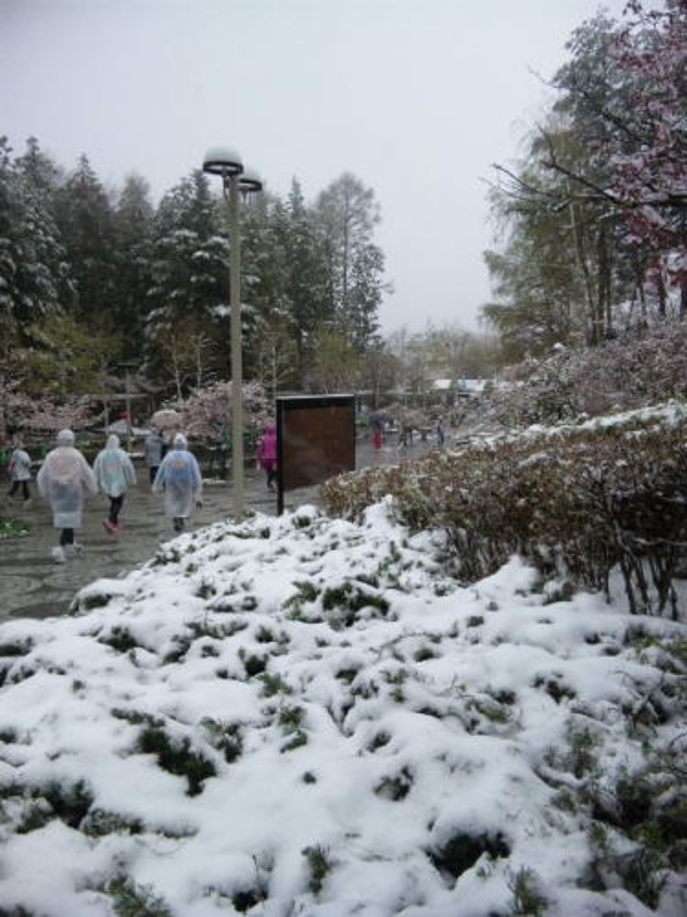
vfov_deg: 61.7
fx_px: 767
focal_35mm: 29
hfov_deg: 48.2
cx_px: 344
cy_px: 458
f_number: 2.8
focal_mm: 4.82
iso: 100
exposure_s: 1/730
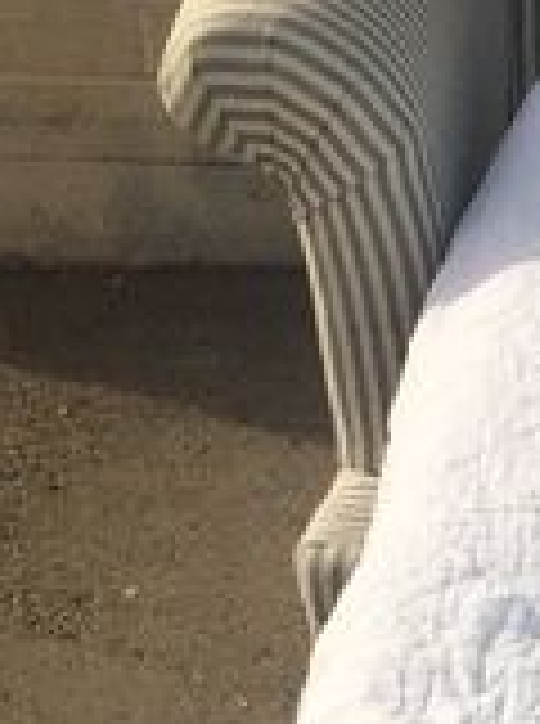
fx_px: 2631
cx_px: 882
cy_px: 929
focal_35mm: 126
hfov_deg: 11.1
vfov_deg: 15.0
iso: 40
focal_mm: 4.12
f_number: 2.2
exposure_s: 1/3425
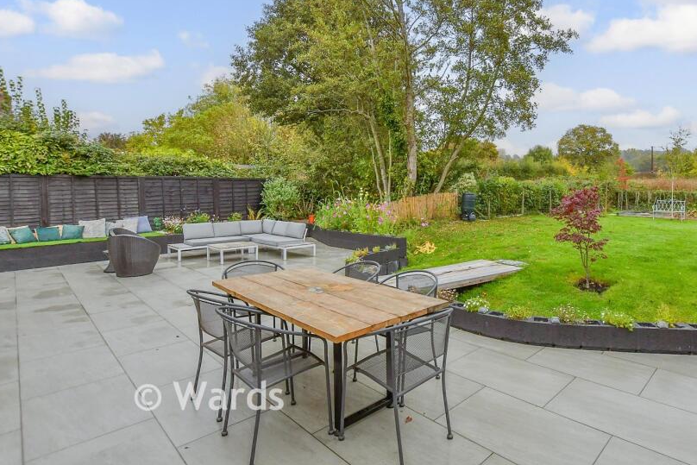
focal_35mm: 19
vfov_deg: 64.2
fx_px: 368
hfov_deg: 85.7
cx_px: 421
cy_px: 195
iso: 320
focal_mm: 10
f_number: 8
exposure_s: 1/500
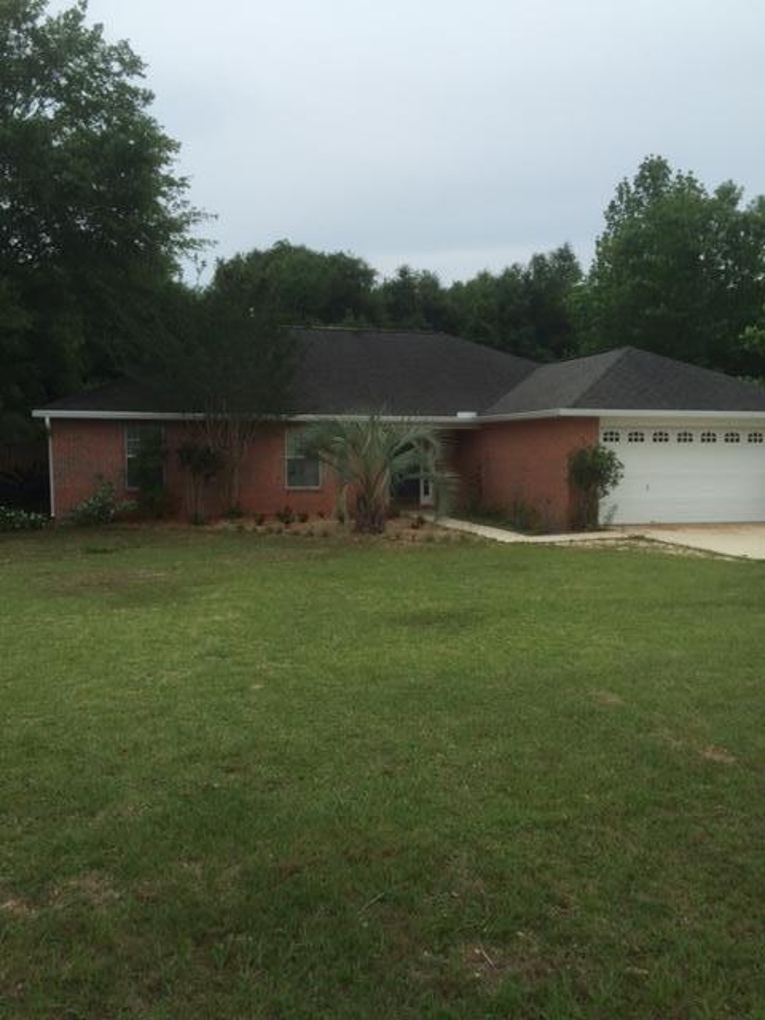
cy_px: 510
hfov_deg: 48.2
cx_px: 382
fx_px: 855
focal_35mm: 29
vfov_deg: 61.7
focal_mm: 4.15
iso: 32
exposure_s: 1/942
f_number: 2.2
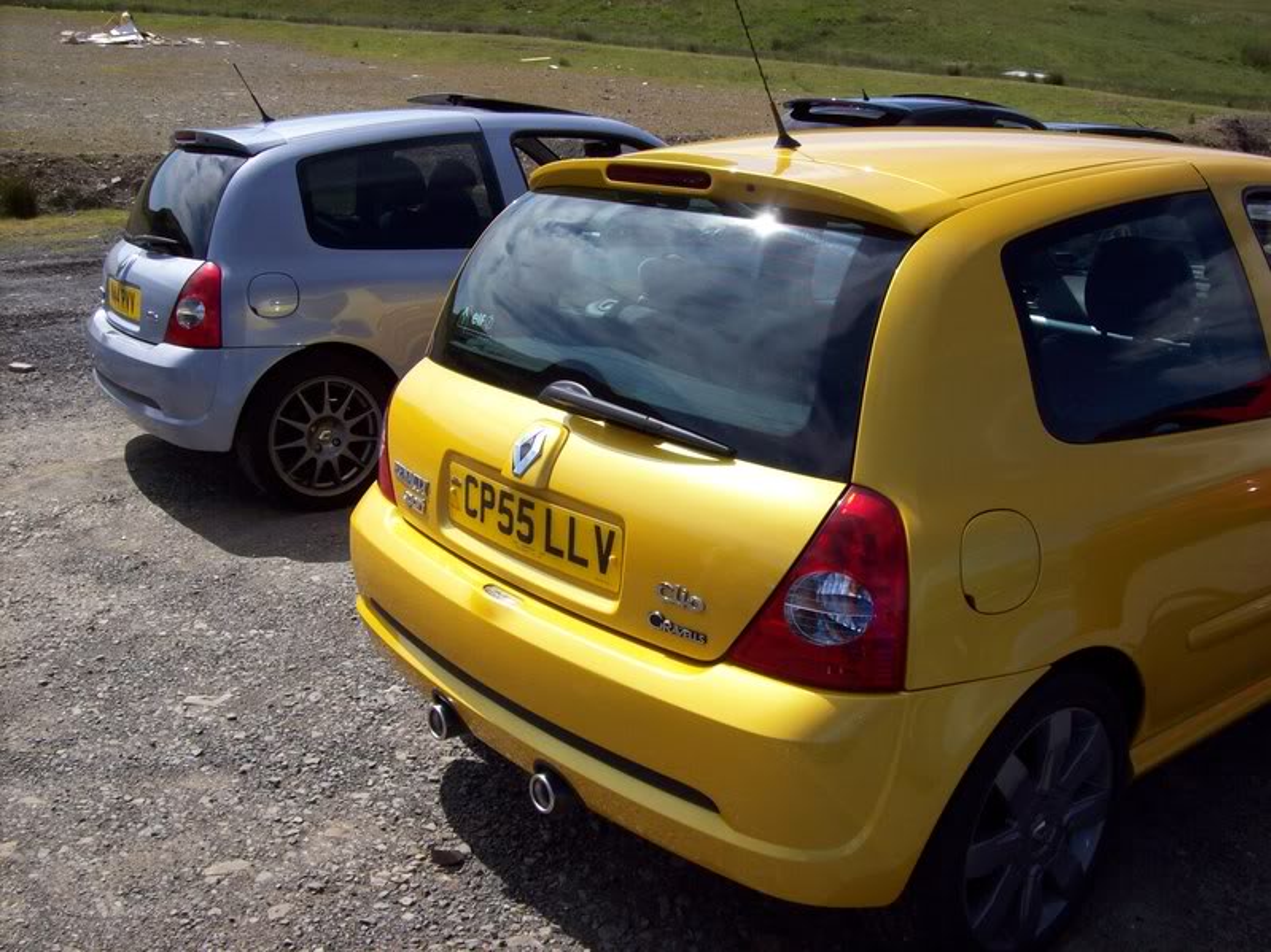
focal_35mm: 36
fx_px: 1322
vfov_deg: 39.6
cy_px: 476
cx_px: 636
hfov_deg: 51.4
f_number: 4.8
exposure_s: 1/624
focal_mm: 6
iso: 80
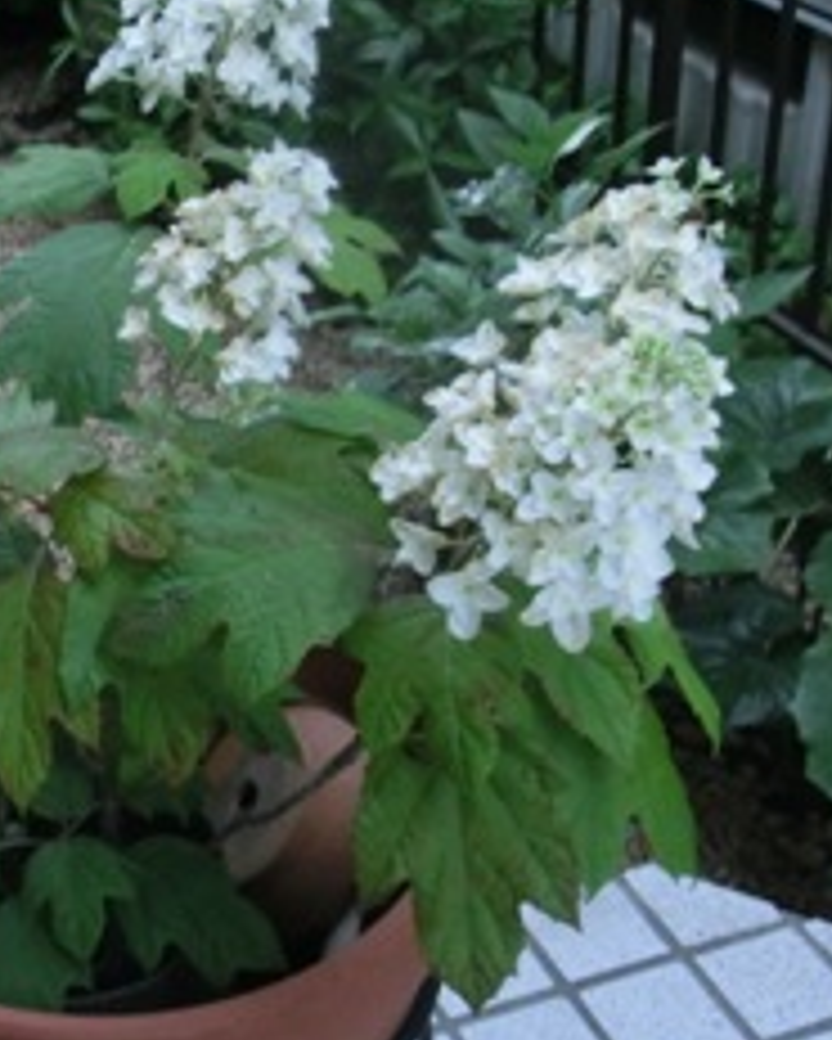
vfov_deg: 27.1
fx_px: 2153
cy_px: 477
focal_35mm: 70
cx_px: 13
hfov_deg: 21.2
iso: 800
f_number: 3.9
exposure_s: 1/13
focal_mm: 6.61
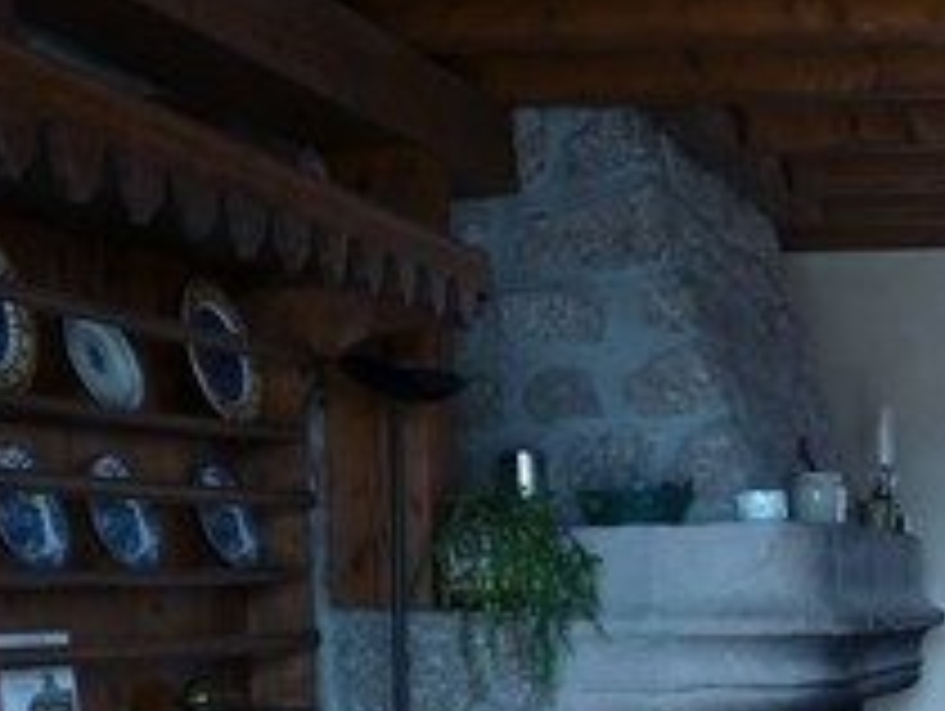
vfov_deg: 18.3
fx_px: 2186
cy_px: 562
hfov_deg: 21.9
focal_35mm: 80
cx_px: 1242
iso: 100
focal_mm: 4.7
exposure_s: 1/10
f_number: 3.3
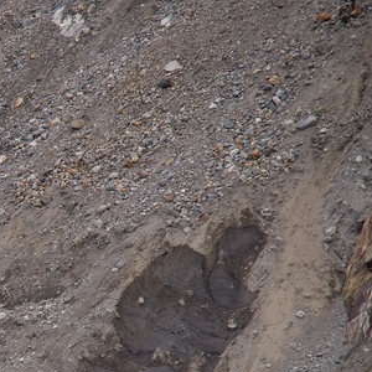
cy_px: 331
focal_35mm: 435
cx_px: -283
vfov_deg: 4.0
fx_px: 5289
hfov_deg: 4.0
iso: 125
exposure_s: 1/250
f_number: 4
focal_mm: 120
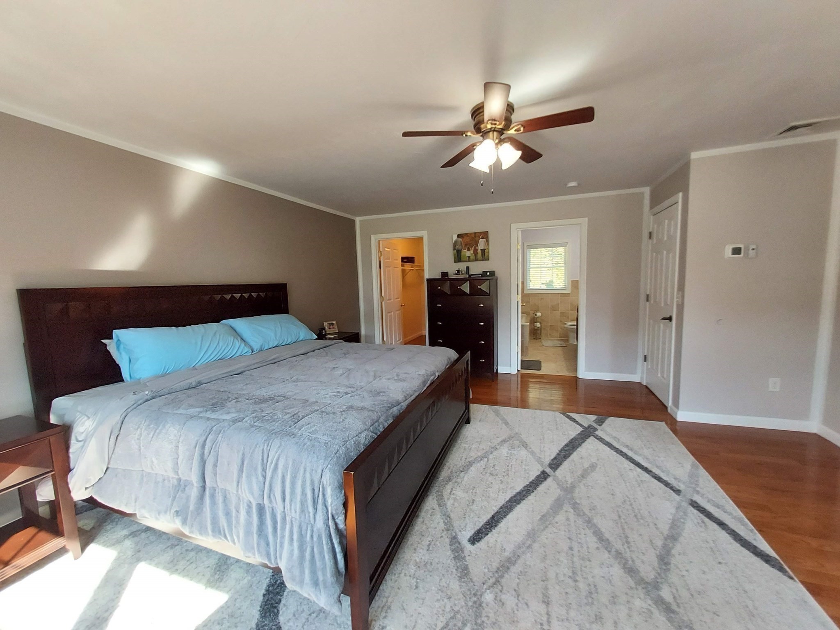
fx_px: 315
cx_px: 420
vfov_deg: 89.9
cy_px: 315
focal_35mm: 13
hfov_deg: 106.2
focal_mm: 1.42
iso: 125
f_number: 2.2
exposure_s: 1/60
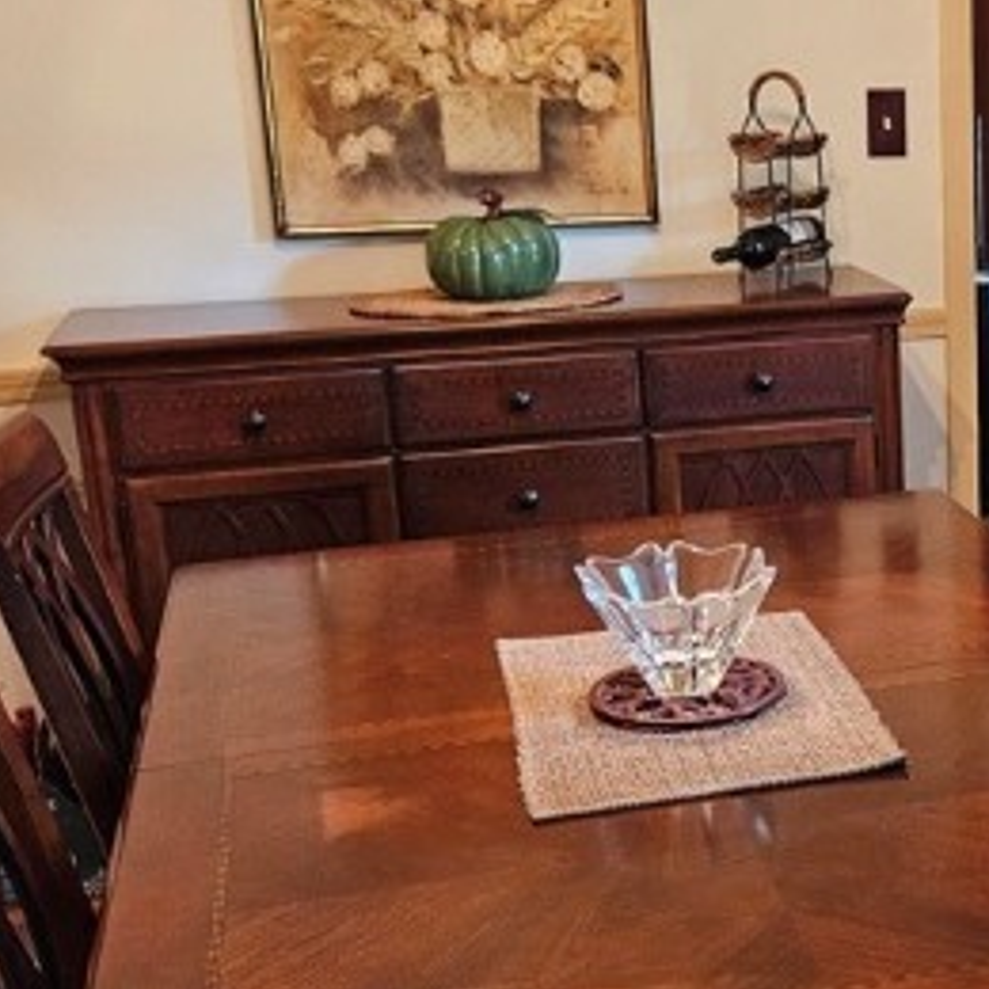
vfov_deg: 28.6
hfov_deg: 26.6
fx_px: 1939
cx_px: 1057
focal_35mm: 60
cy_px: 506
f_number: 1.8
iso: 640
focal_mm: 5.4
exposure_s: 1/120
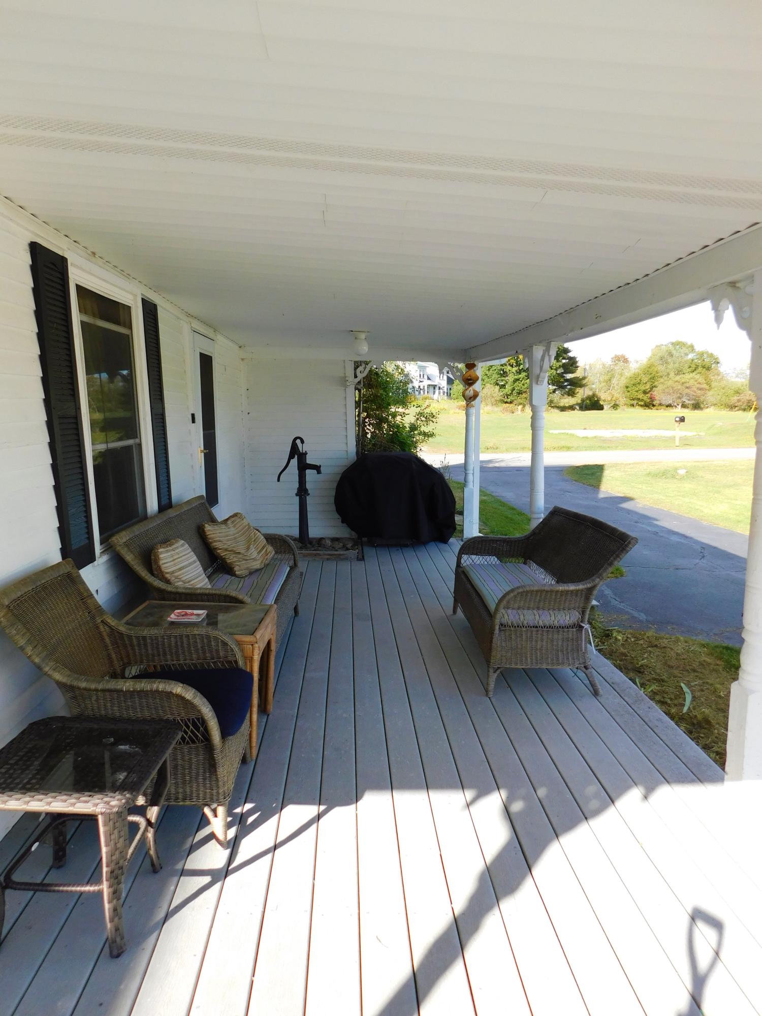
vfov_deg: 73.9
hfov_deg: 58.9
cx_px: 381
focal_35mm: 23
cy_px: 508
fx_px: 675
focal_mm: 4
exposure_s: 1/500
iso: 125
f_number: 3
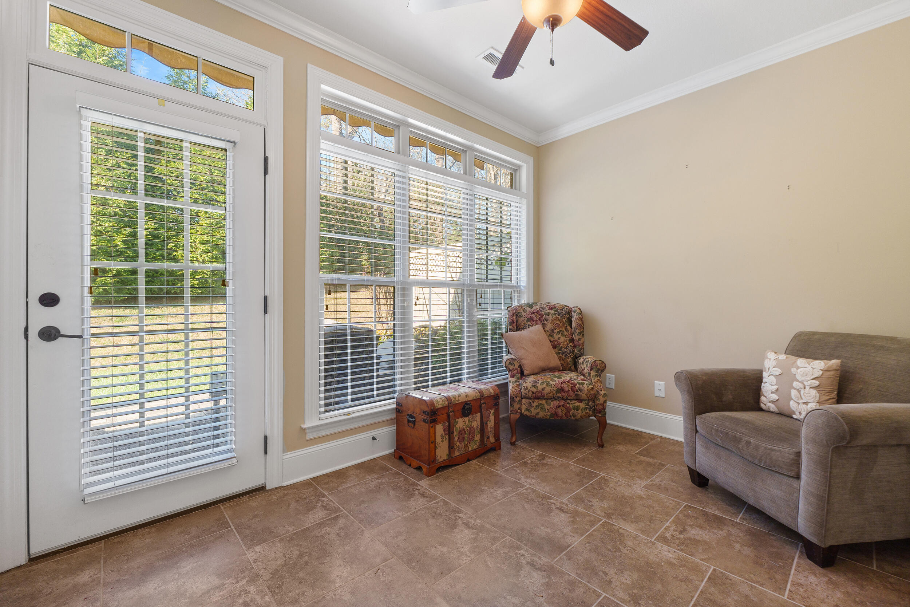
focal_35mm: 15
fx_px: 379
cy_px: 304
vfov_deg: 77.3
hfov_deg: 100.4
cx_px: 455
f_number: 9
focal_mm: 10
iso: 250
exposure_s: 1/10
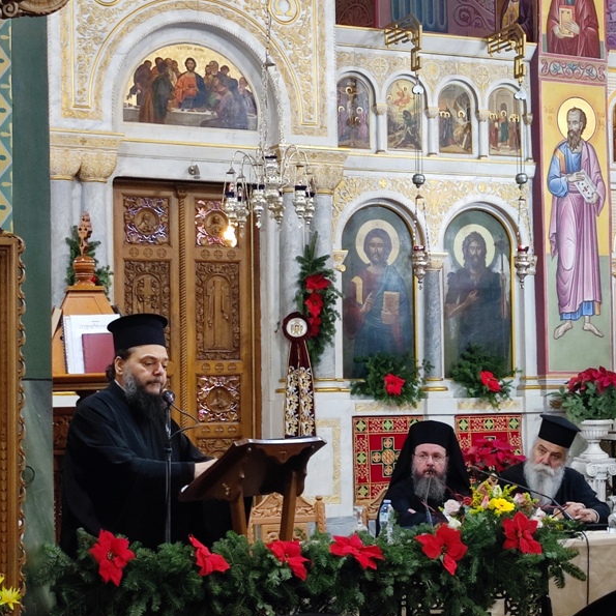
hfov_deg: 43.8
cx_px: 327
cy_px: 347
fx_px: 765
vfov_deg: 43.8
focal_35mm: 38
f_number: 1.79
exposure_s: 1/33
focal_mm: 4.7
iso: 771
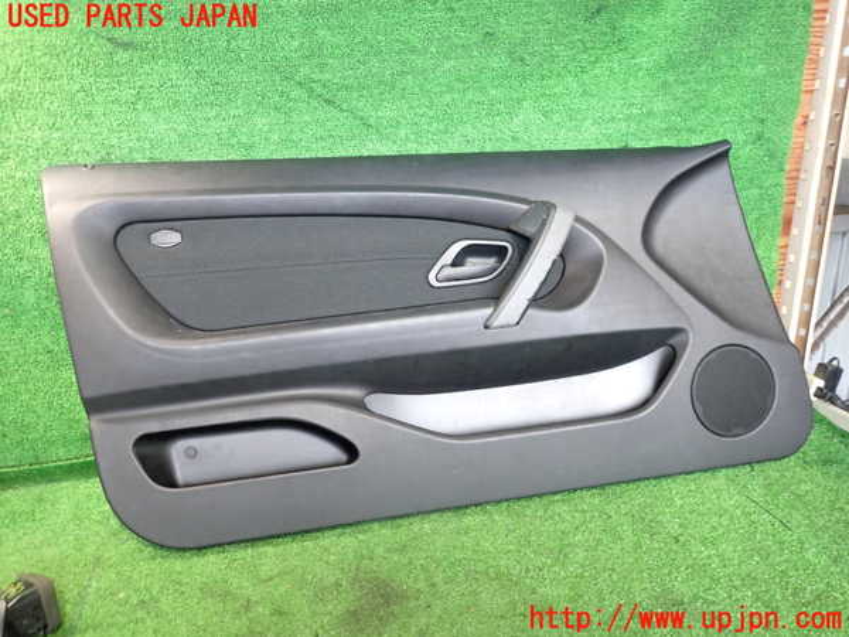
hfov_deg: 69.4
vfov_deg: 54.9
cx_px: 424
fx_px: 613
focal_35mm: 25
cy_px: 318
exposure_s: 1/30
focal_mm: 4.5
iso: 500
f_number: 2
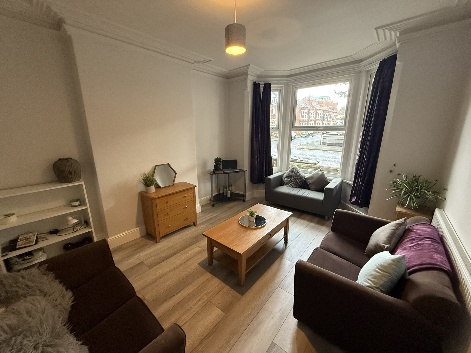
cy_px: 176
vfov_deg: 85.7
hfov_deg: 102.1
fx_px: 190
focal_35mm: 14
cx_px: 236
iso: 320
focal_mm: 2.22
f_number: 2.2
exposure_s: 1/78
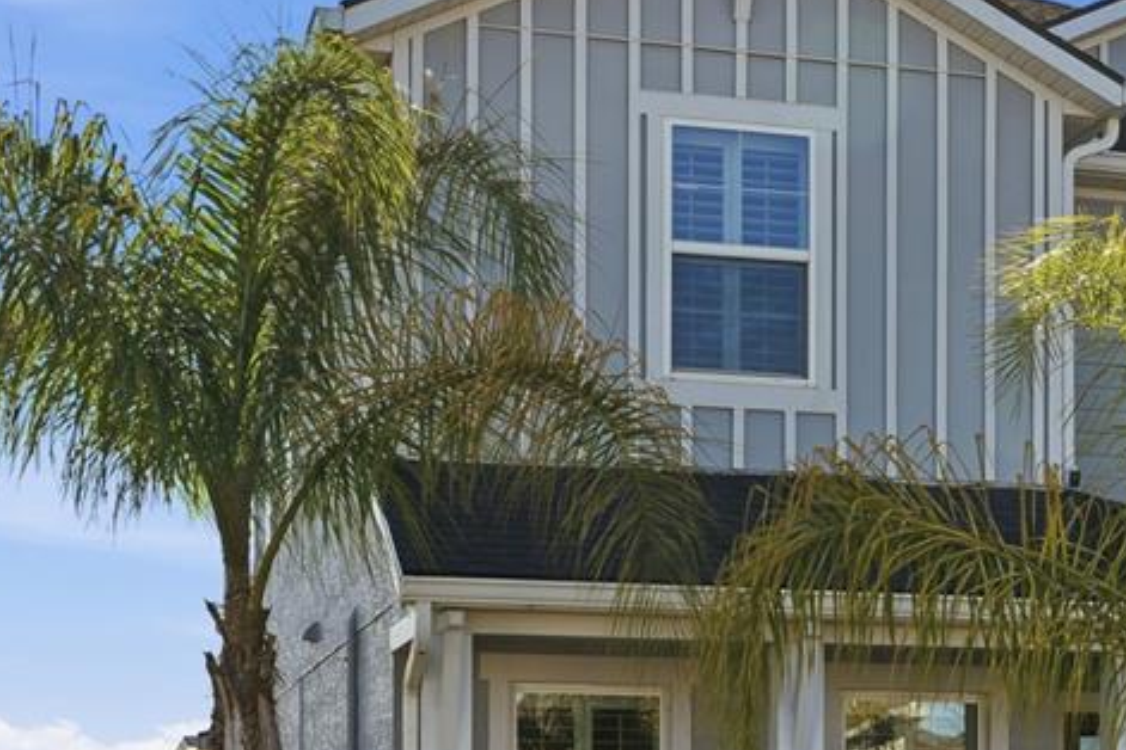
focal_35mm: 87
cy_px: 571
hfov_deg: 22.6
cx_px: 1081
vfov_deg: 15.6
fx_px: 2721
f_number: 4
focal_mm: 27
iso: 160
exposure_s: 1/8000
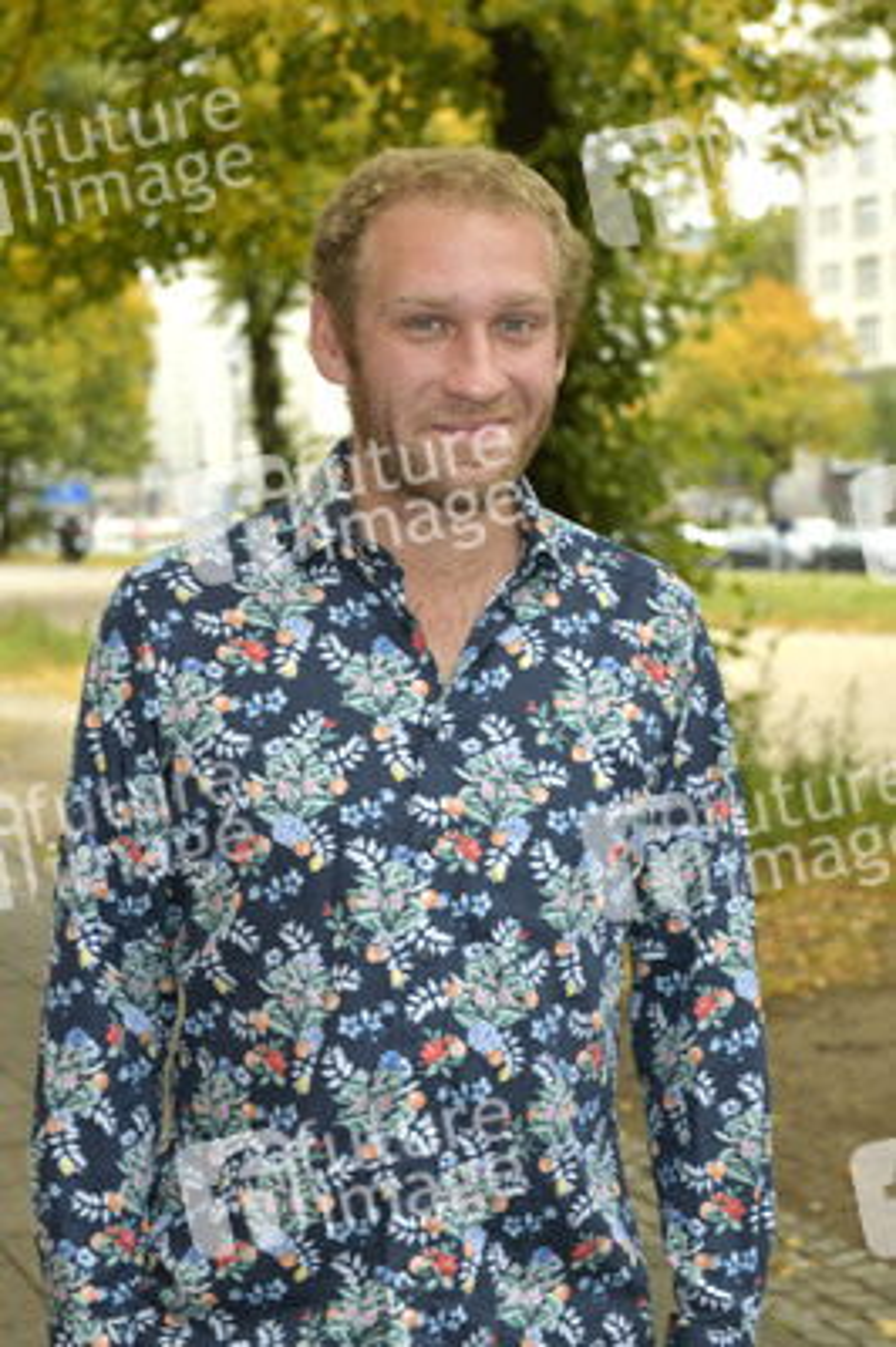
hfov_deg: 21.9
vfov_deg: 32.4
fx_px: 2319
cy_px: 674
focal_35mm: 62
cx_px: 448
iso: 250
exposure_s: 1/200
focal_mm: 62
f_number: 6.3
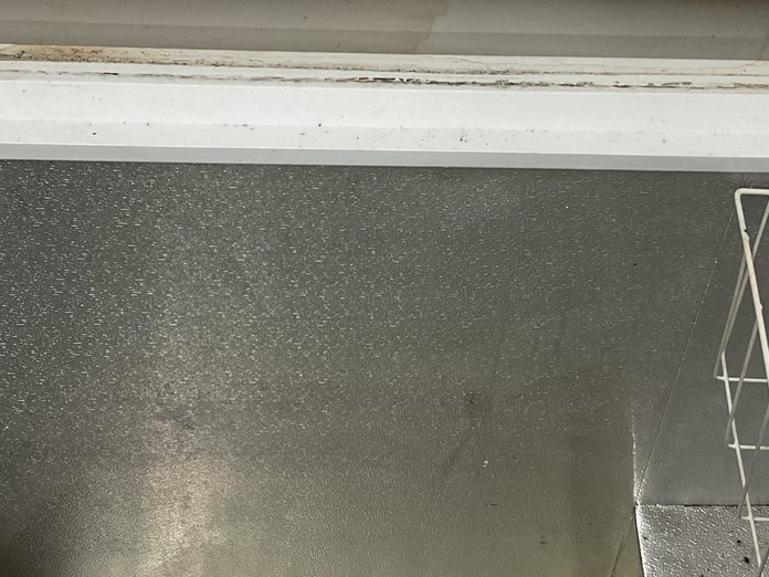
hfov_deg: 30.7
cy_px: 300
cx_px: 444
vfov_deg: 23.3
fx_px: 1400
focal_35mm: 63
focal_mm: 3
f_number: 1.8
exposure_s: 1/60
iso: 80
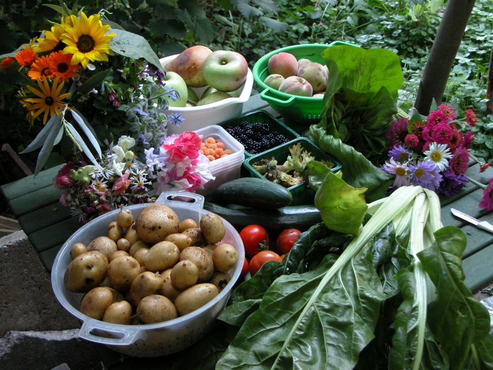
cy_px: 185
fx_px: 712
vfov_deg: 29.1
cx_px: 246
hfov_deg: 38.2
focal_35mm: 50
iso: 216
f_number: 3
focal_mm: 12.7
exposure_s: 1/4.3
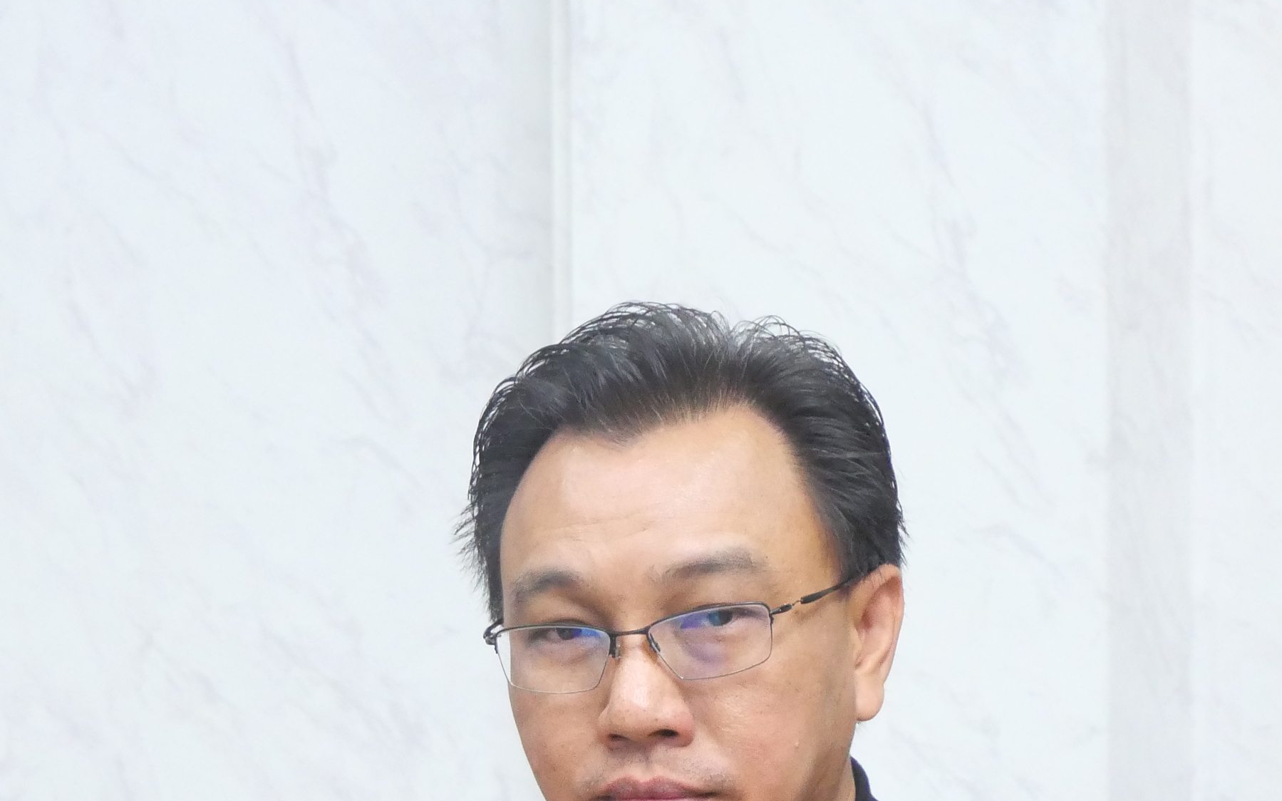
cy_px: 844
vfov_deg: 5.0
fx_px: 9118
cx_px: 673
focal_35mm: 261
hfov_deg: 8.0
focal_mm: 60
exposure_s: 1/25
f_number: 6.3
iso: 3200
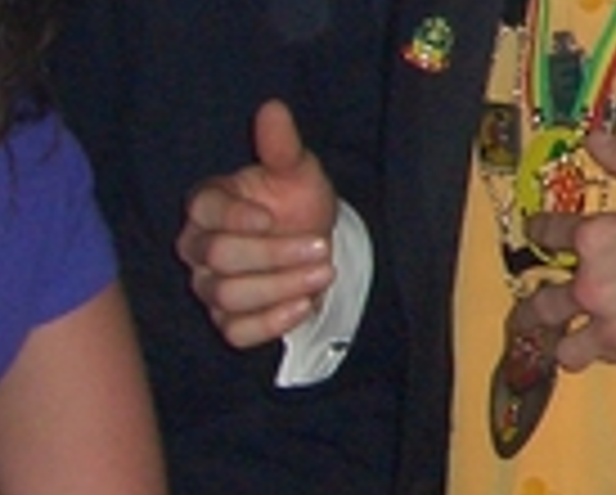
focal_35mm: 209
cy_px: -99
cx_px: 1268
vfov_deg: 7.4
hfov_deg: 8.7
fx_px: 3816
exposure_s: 1/40
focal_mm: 8.2
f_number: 3.1
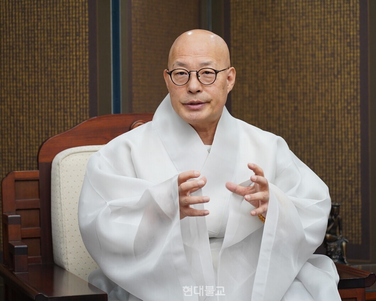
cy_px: 150
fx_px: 1324
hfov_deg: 16.2
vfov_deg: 13.0
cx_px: 199
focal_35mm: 119
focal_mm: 105
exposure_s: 1/250
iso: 2000
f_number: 4
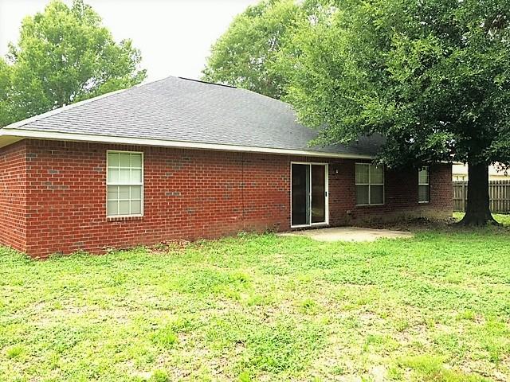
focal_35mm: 29
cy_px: 191
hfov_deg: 61.7
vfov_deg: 48.2
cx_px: 255
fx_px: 427
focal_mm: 4.15
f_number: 2.2
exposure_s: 1/60
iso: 25
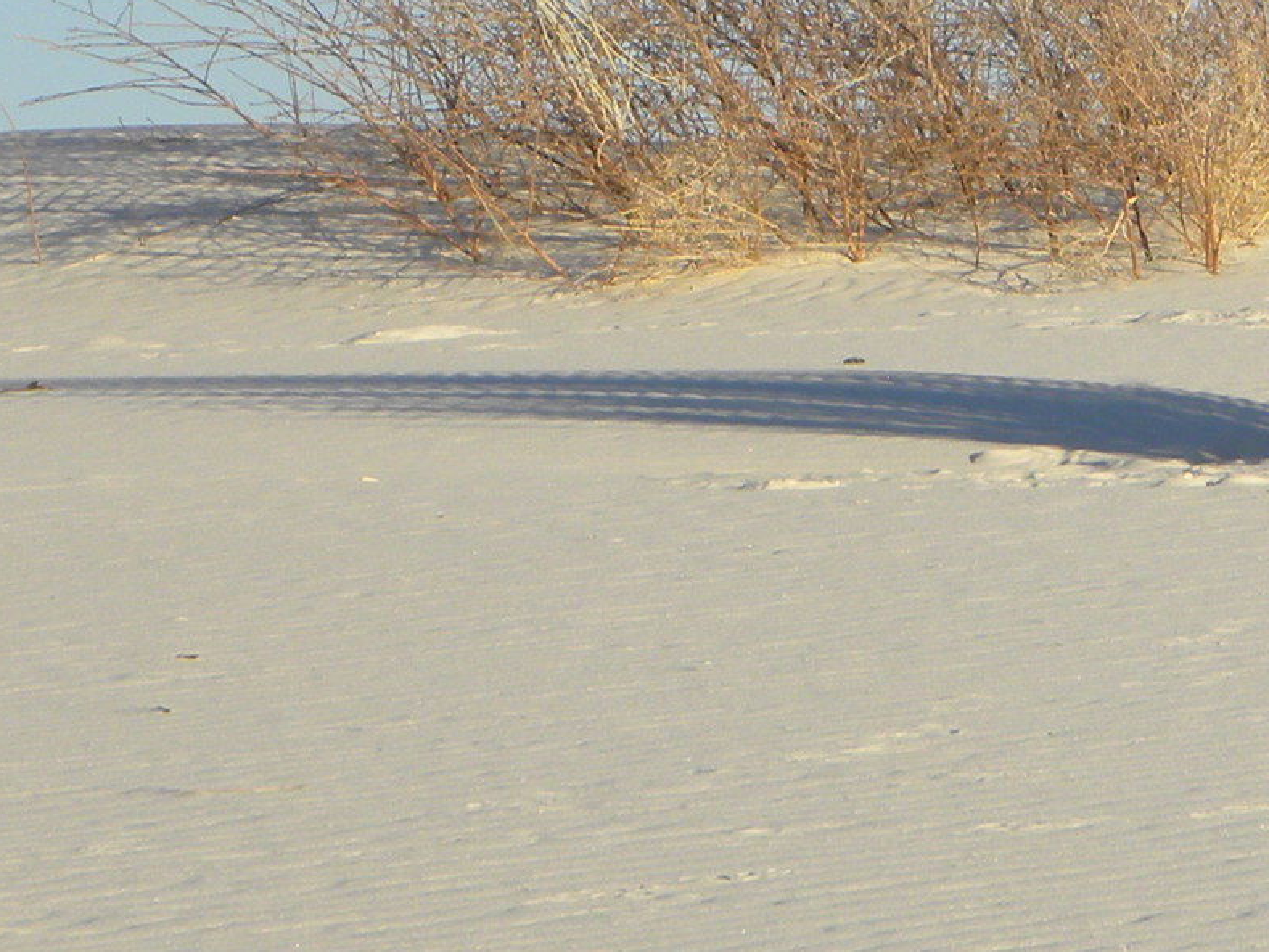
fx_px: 16719
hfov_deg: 4.3
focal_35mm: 456
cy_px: 237
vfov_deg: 3.3
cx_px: 1723
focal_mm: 25.7
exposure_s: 1/259
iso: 64
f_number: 5.6
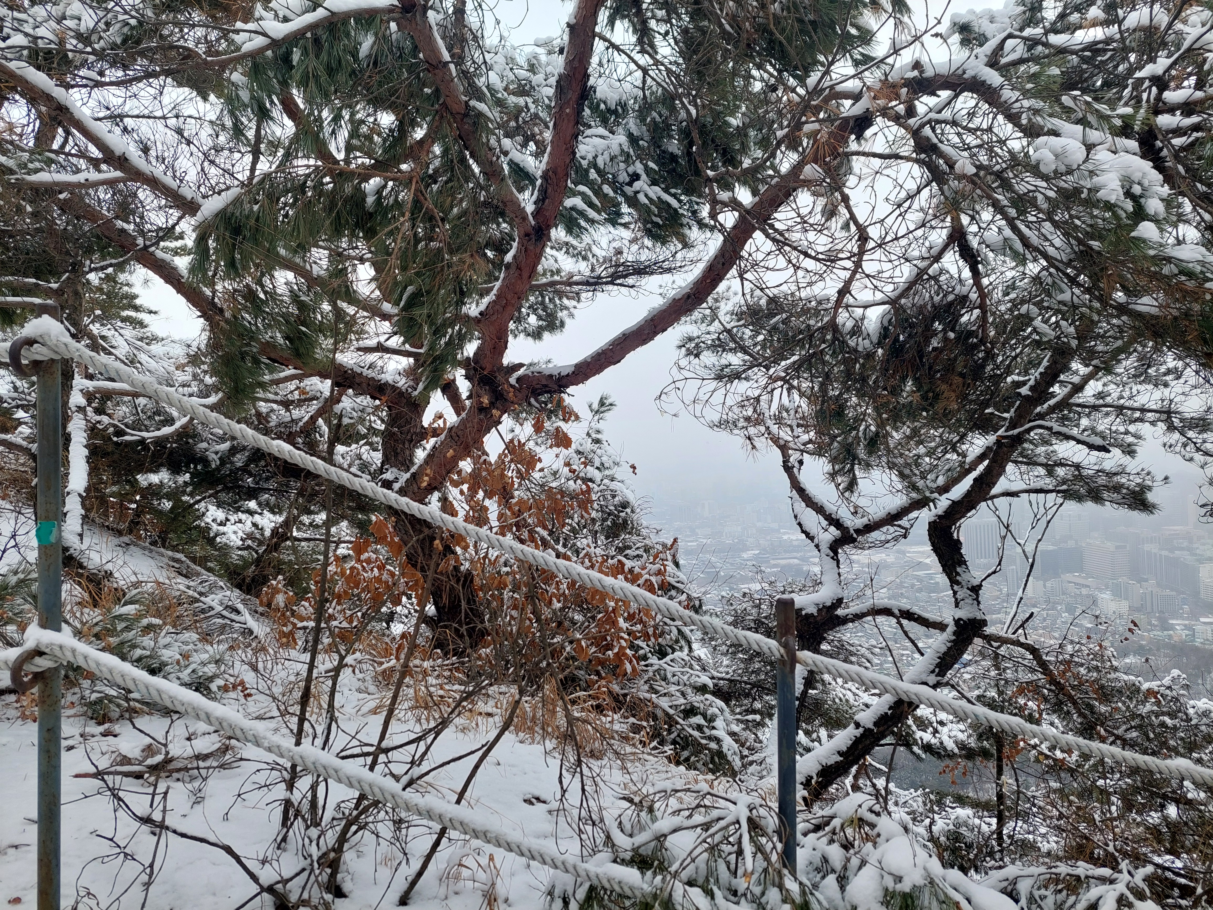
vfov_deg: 54.9
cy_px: 455
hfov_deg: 69.4
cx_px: 606
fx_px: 876
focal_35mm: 25
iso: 40
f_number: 1.8
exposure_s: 1/566
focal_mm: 5.23
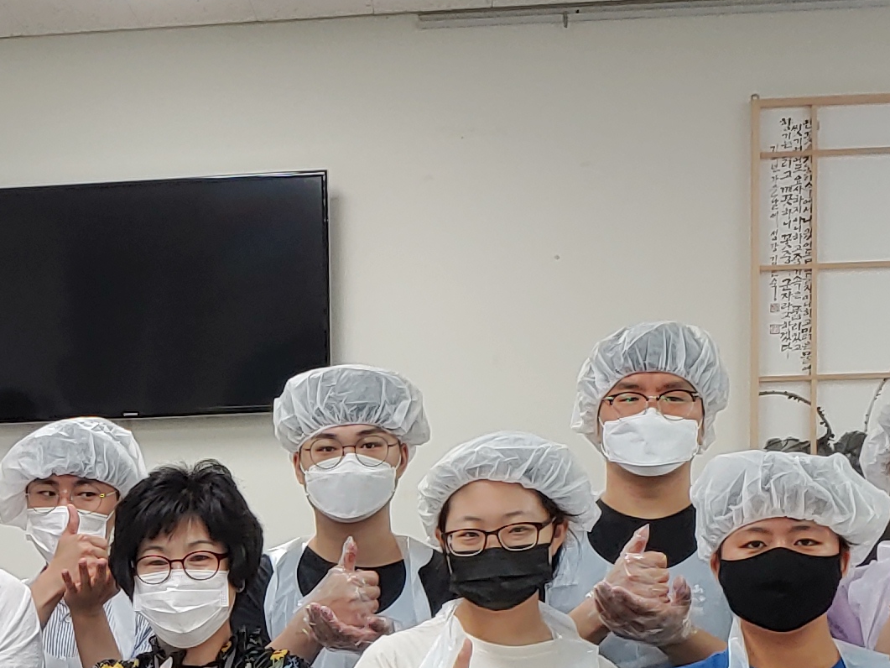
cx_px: 7
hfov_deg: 20.0
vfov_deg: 15.1
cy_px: 791
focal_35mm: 95
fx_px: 2443
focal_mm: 4.23
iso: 50
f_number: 1.5
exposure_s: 1/60
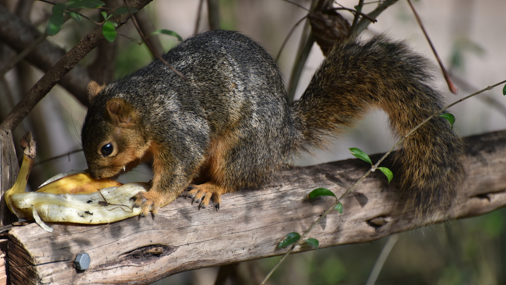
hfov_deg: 6.9
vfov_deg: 3.9
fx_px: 4226
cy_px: 141
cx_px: 253
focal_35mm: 315
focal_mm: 300
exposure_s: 1/640
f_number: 5.6
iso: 640
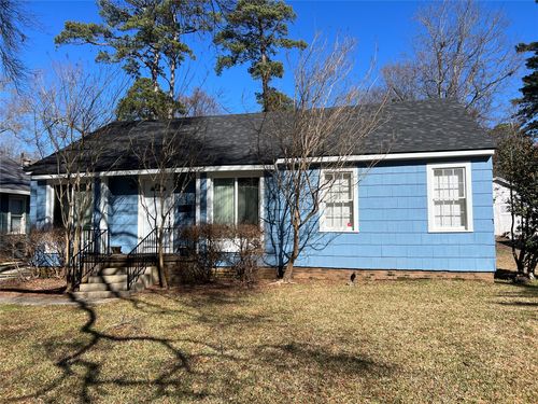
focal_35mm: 26
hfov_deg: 67.3
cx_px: 269
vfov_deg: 53.1
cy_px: 202
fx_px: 404
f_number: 1.5
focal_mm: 5.7
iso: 50
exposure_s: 1/3704
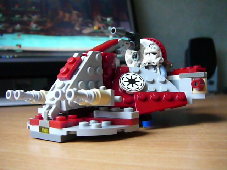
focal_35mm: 35
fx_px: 230
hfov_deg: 52.6
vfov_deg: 40.7
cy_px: 85
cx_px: 114
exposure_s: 1/30
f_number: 2.8
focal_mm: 5.2
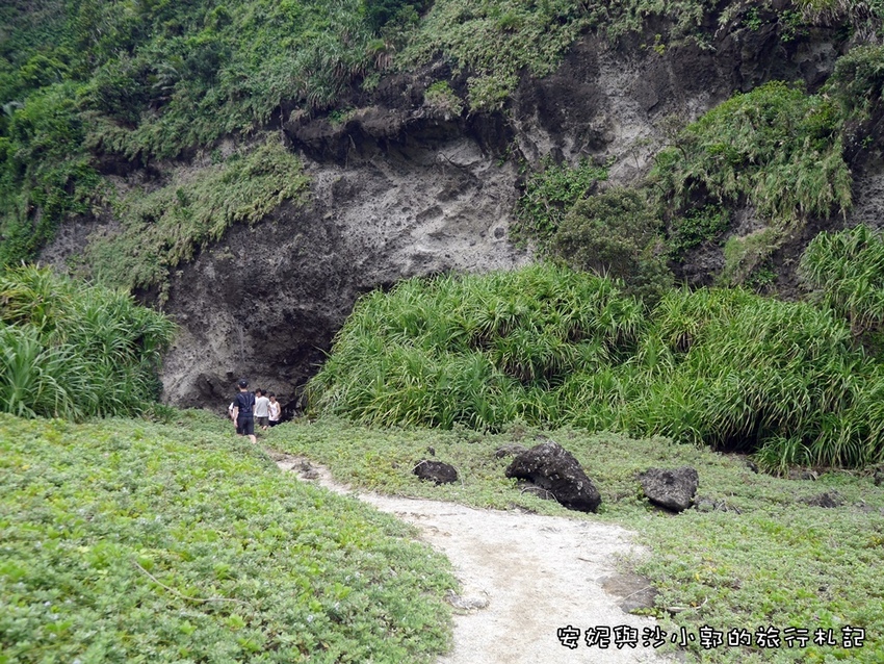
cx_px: 442
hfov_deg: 53.9
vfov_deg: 41.8
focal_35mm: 34
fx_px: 869
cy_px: 332
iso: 160
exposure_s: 1/125
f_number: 4.5
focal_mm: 17
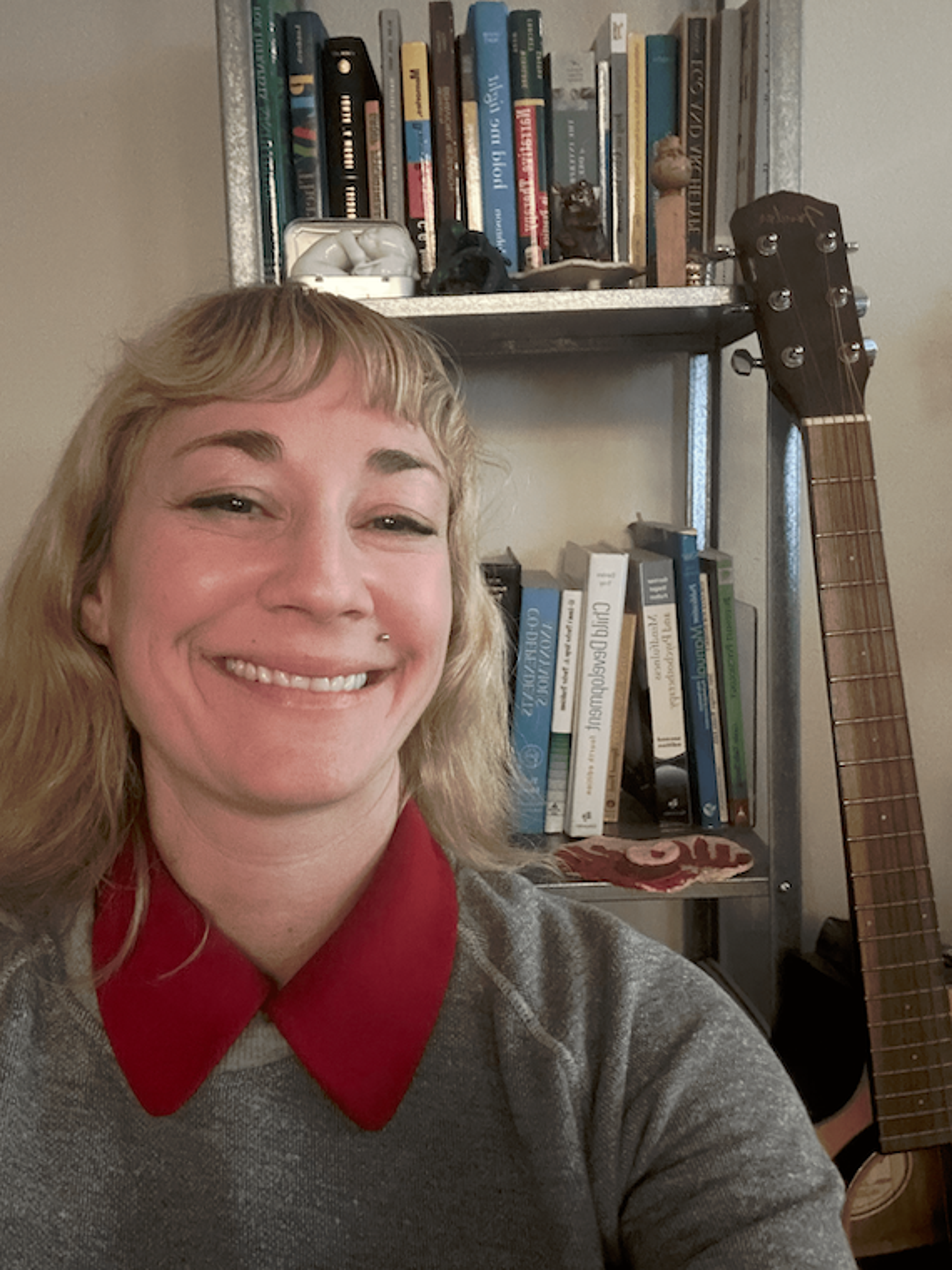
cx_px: 476
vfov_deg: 60.0
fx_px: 1100
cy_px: 635
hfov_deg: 46.8
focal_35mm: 30
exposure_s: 1/17
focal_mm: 2.69
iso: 640
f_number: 1.9
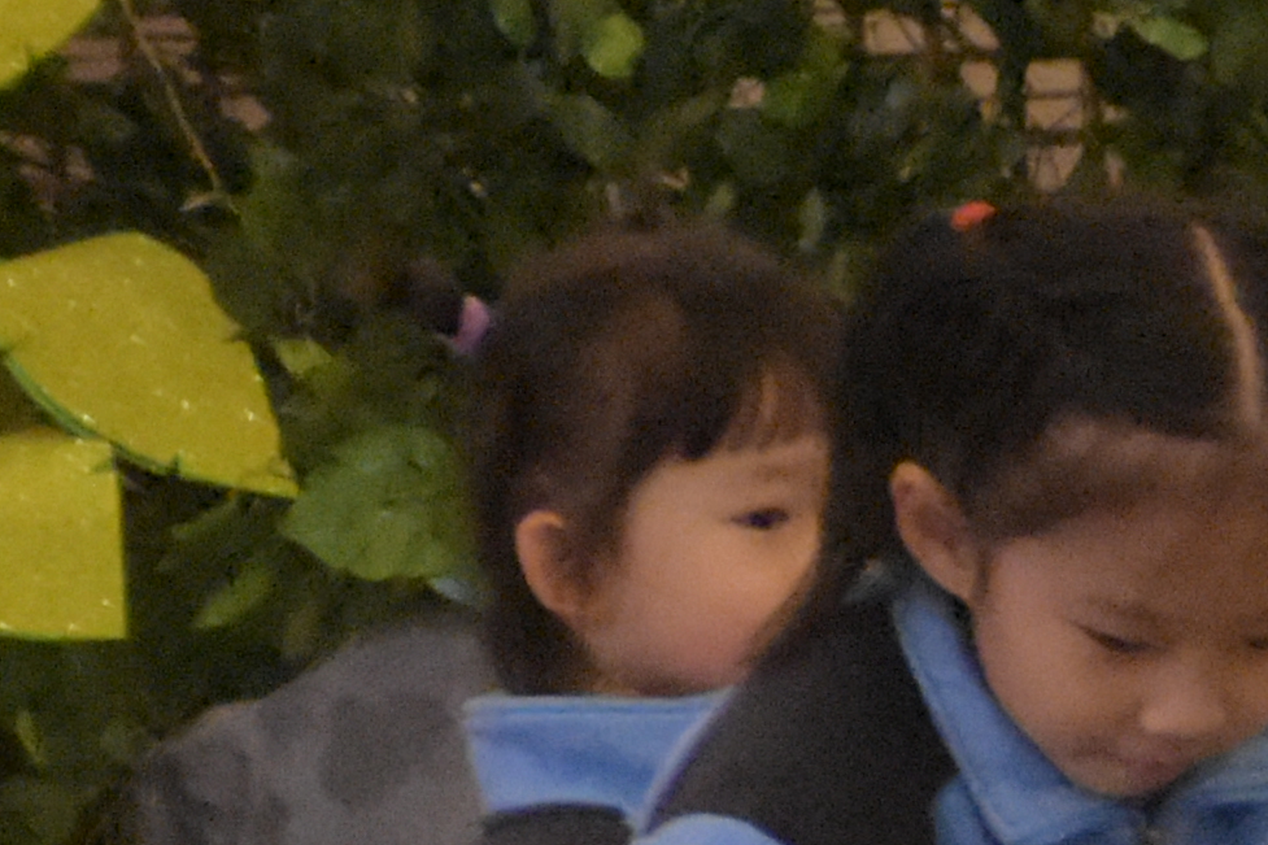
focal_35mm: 571
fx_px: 20107
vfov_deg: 2.4
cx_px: 3189
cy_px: 2016
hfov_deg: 3.6
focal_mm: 62
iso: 6400
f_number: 5
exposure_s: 1/320
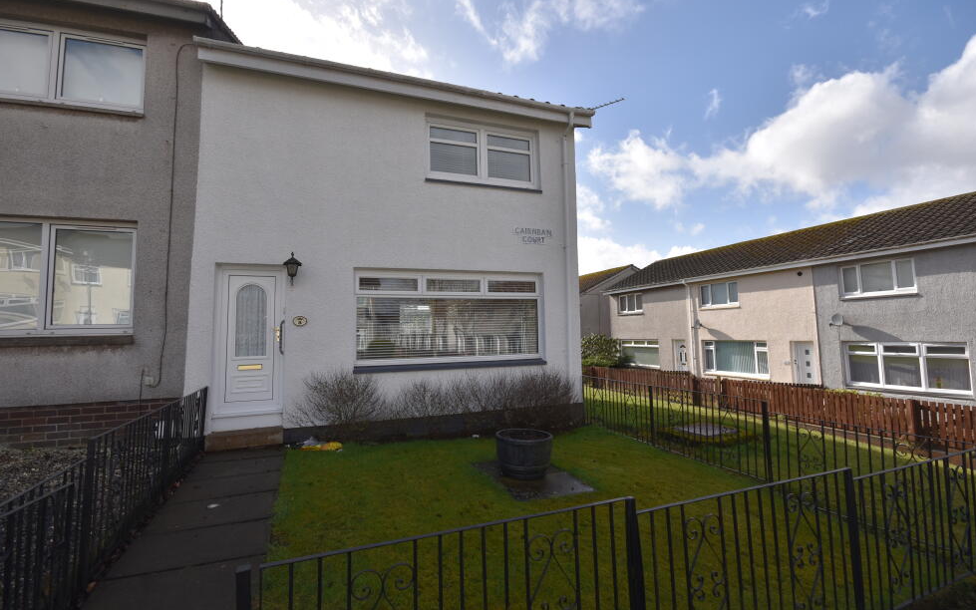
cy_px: 290
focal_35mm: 16
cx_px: 471
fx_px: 426
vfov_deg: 71.2
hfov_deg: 97.8
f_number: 8
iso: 100
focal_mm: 10
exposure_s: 1/200
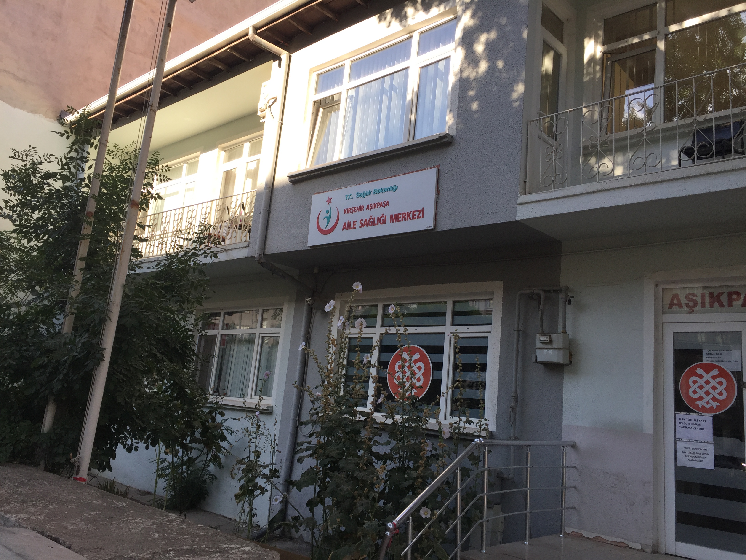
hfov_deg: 61.7
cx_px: 373
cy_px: 280
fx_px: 625
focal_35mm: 29
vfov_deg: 48.2
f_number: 2.2
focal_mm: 4.15
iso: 32
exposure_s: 1/465
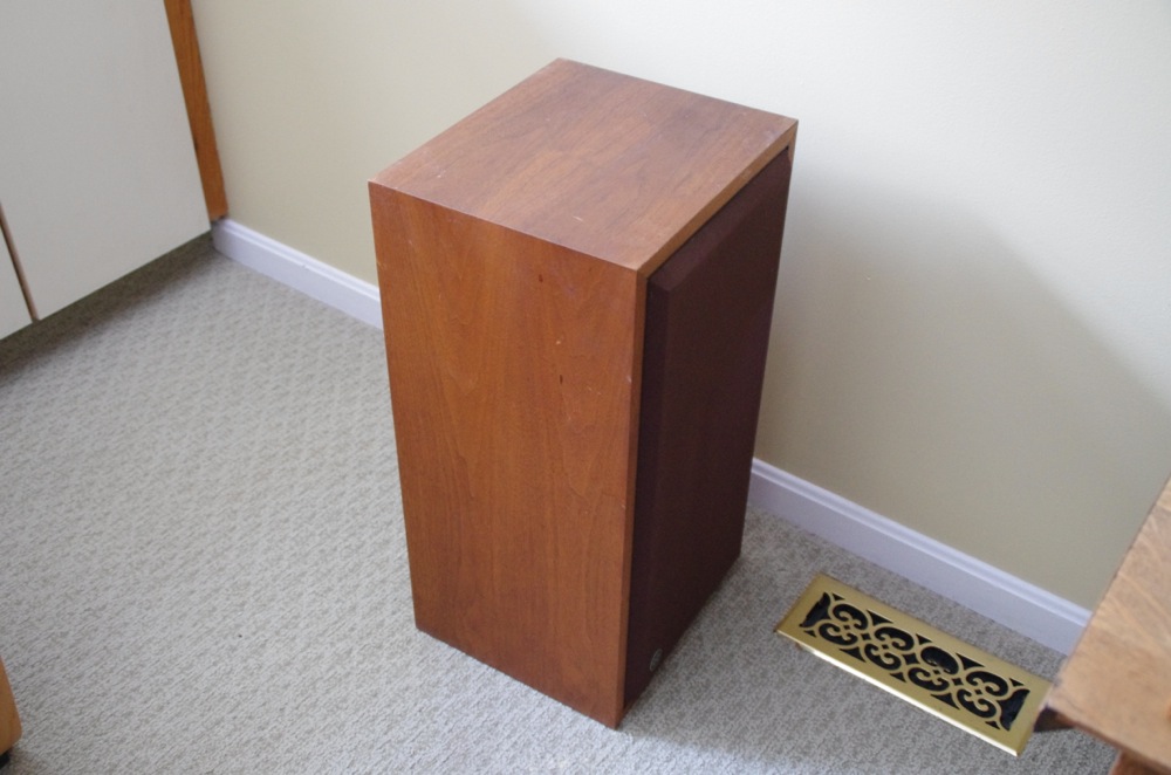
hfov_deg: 53.2
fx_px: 1168
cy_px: 388
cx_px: 586
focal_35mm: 36
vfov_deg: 36.7
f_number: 4
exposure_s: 1/8
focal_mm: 24
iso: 3200
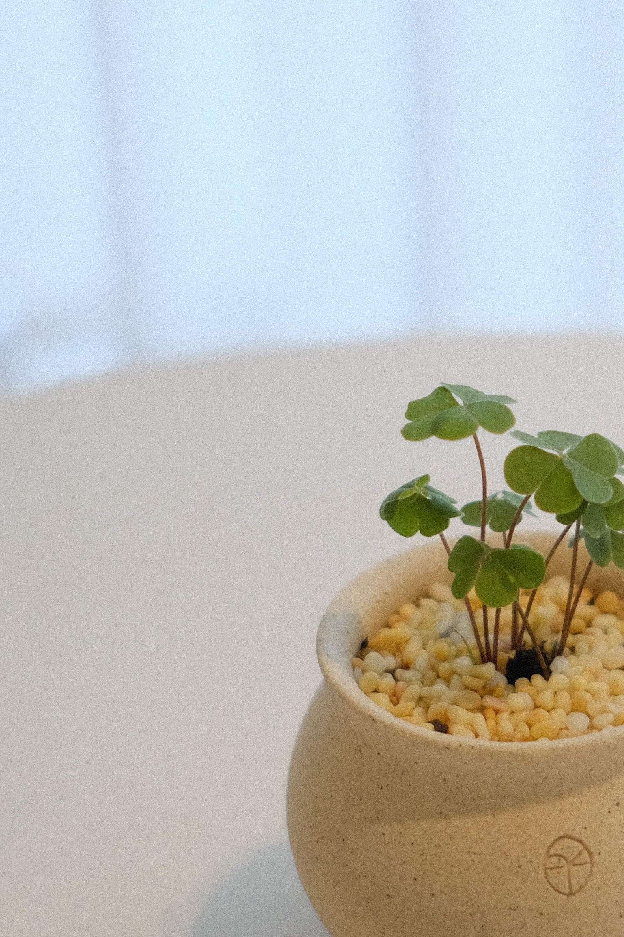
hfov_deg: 14.9
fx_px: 2367
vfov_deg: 22.4
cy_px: 421
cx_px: 495
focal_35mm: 91
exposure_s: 1/1000
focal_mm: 23
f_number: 2
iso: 1000
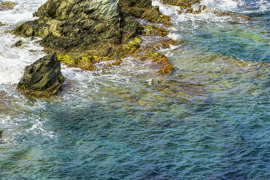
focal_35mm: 374
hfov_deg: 5.5
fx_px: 2806
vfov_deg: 3.7
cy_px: 78
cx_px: 20
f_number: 8
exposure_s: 1/160
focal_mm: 105
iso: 100
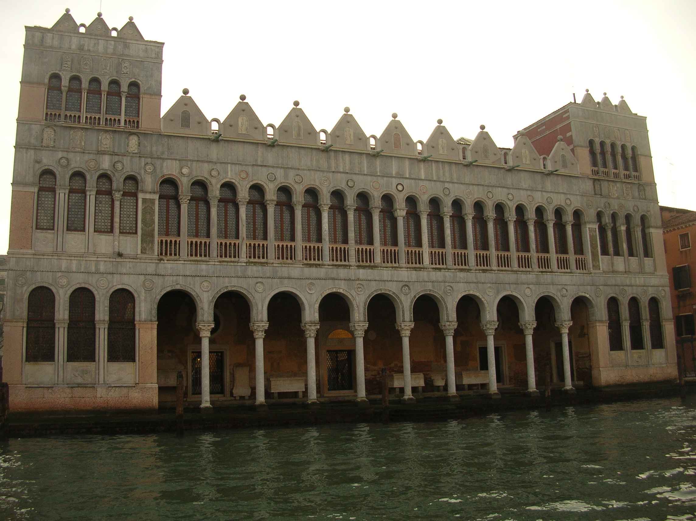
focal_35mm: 35
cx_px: 348
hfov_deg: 52.7
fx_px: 703
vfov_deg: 40.6
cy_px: 260
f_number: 2.8
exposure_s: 1/412
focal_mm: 5.8
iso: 50
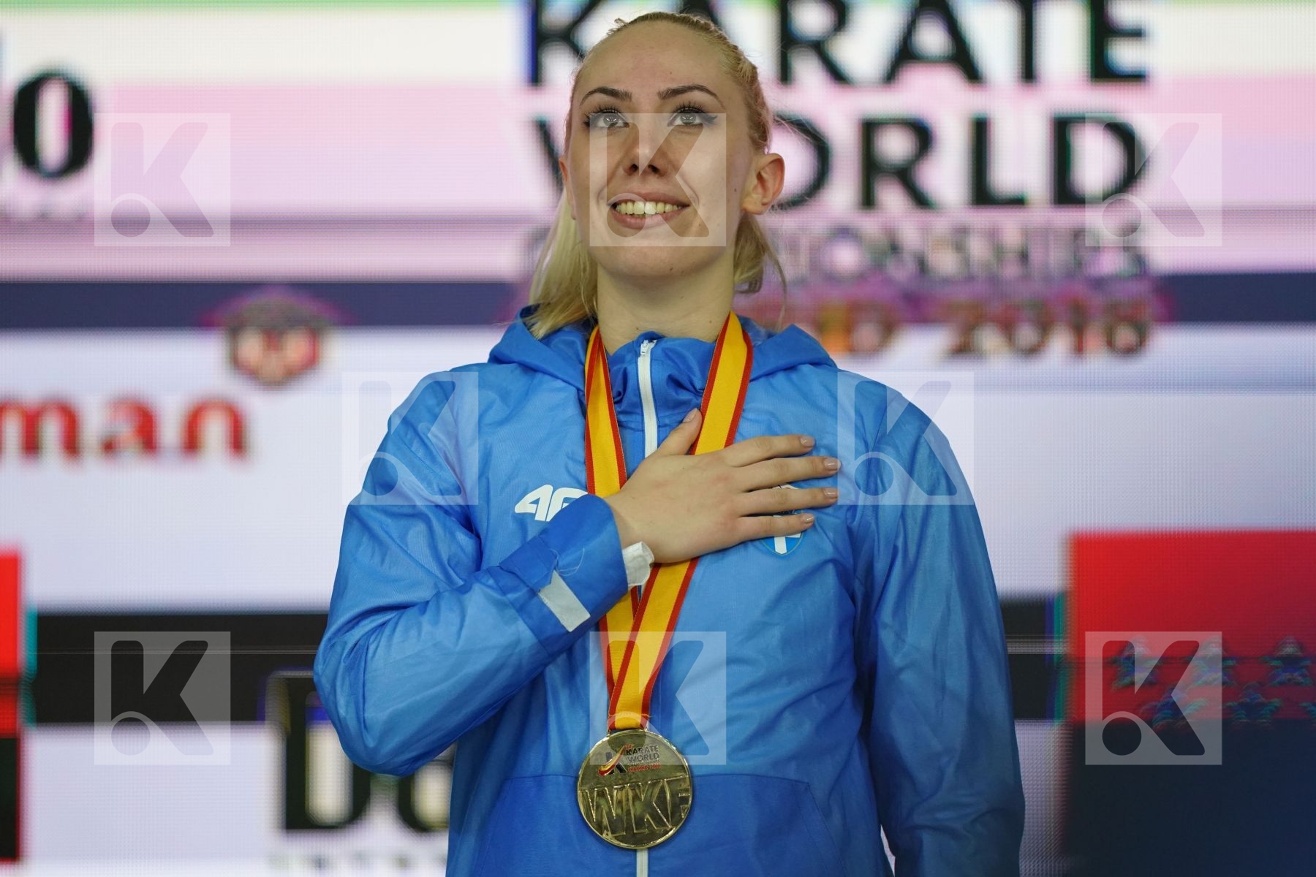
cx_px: 658
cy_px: 438
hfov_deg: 5.2
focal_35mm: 400
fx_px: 14621
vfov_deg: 3.4
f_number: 2.8
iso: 3200
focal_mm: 400
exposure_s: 1/500
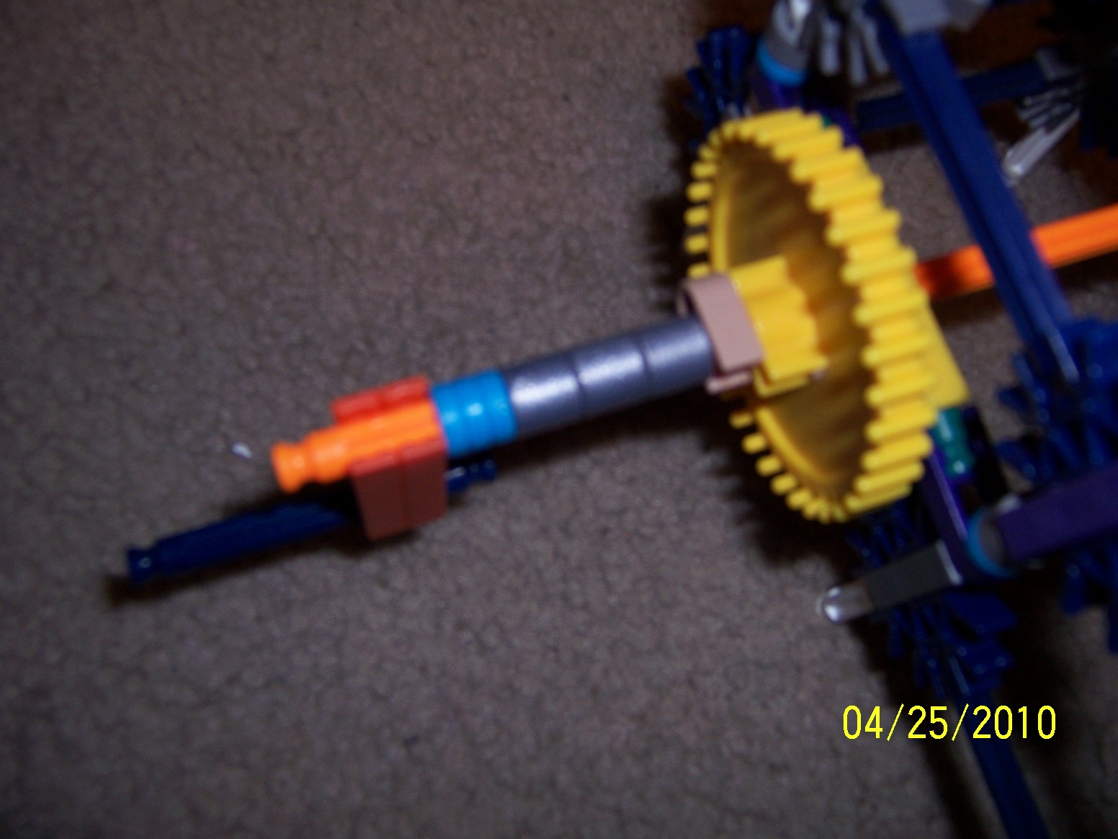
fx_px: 1066
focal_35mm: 33
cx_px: 559
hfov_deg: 55.4
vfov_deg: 42.9
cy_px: 420
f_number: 2.8
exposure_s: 1/60
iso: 80
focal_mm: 5.5
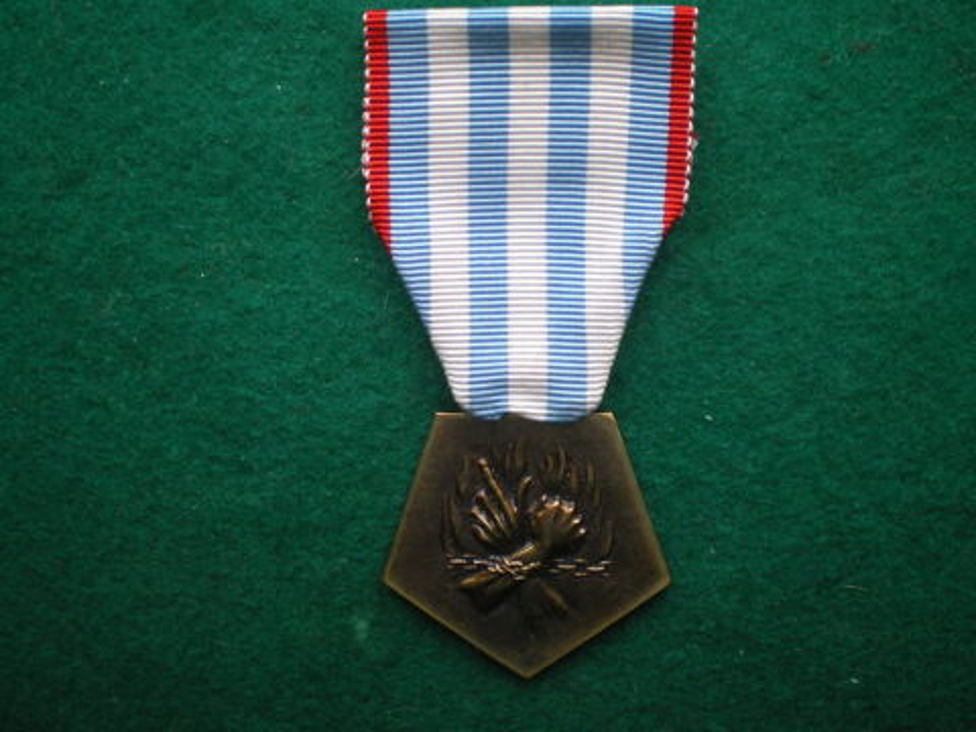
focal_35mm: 38
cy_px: 366
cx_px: 488
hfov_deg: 49.0
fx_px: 1071
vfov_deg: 37.7
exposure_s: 1/50
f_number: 3.1
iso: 160
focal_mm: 6.3
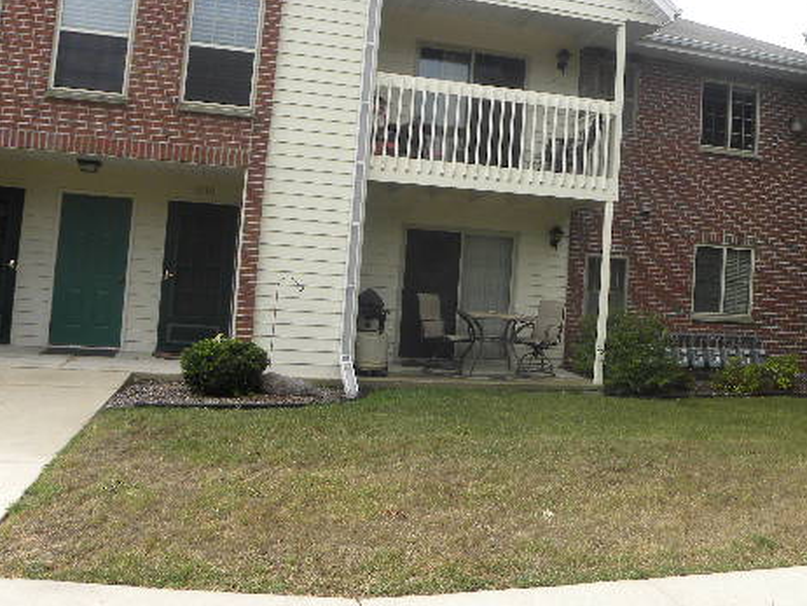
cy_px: 203
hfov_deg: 50.9
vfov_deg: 39.2
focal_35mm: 36
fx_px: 840
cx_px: 500
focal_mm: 4.6
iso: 64
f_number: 4.5
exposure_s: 1/149
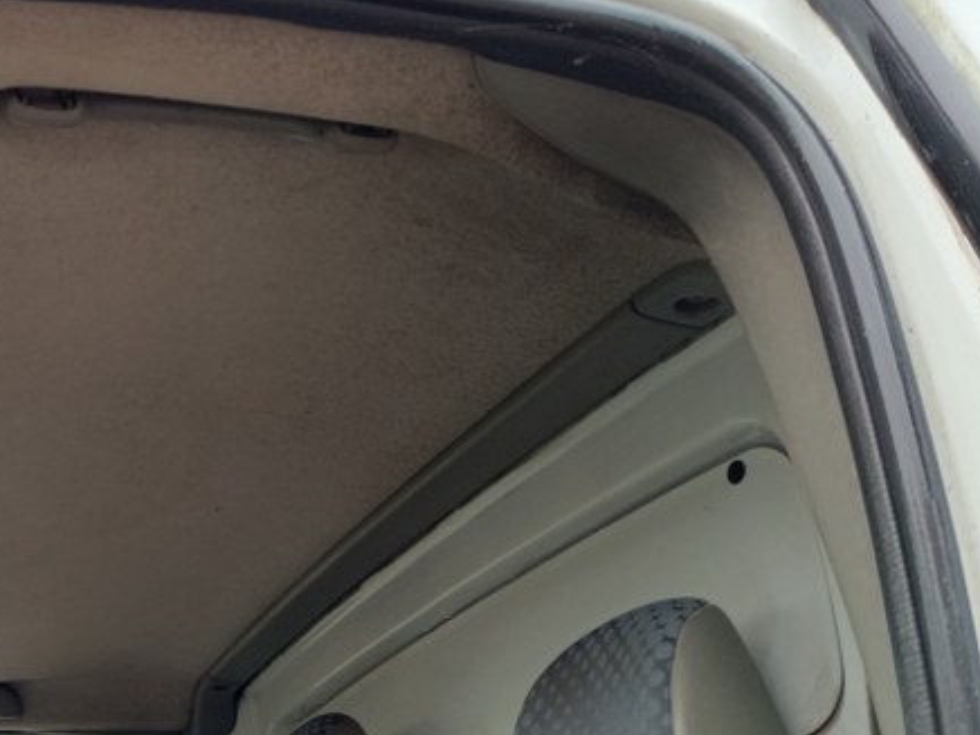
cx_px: 92
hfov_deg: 39.7
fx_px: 1246
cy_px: 528
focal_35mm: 44
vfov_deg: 32.4
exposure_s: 1/101
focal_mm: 5.59
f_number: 1.88
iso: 125
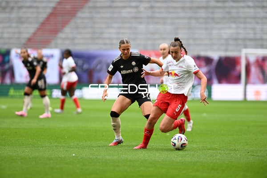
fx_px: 2225
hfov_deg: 6.9
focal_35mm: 300
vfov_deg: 4.6
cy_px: 89
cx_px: 134
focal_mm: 300
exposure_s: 1/2500
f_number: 3.5
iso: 1000
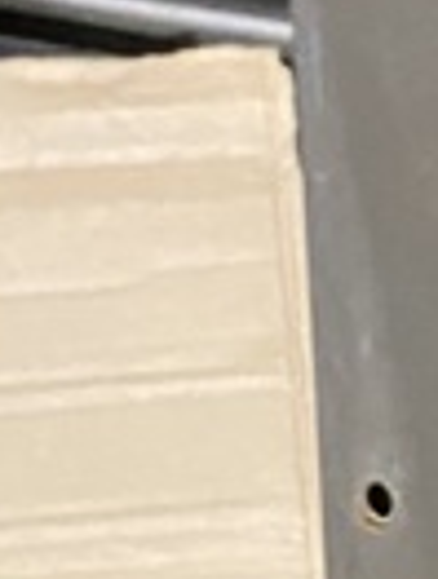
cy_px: 1452
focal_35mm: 161
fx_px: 2703
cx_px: 1053
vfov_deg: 10.4
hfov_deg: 8.5
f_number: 1.8
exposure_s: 1/50
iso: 500
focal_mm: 4.25
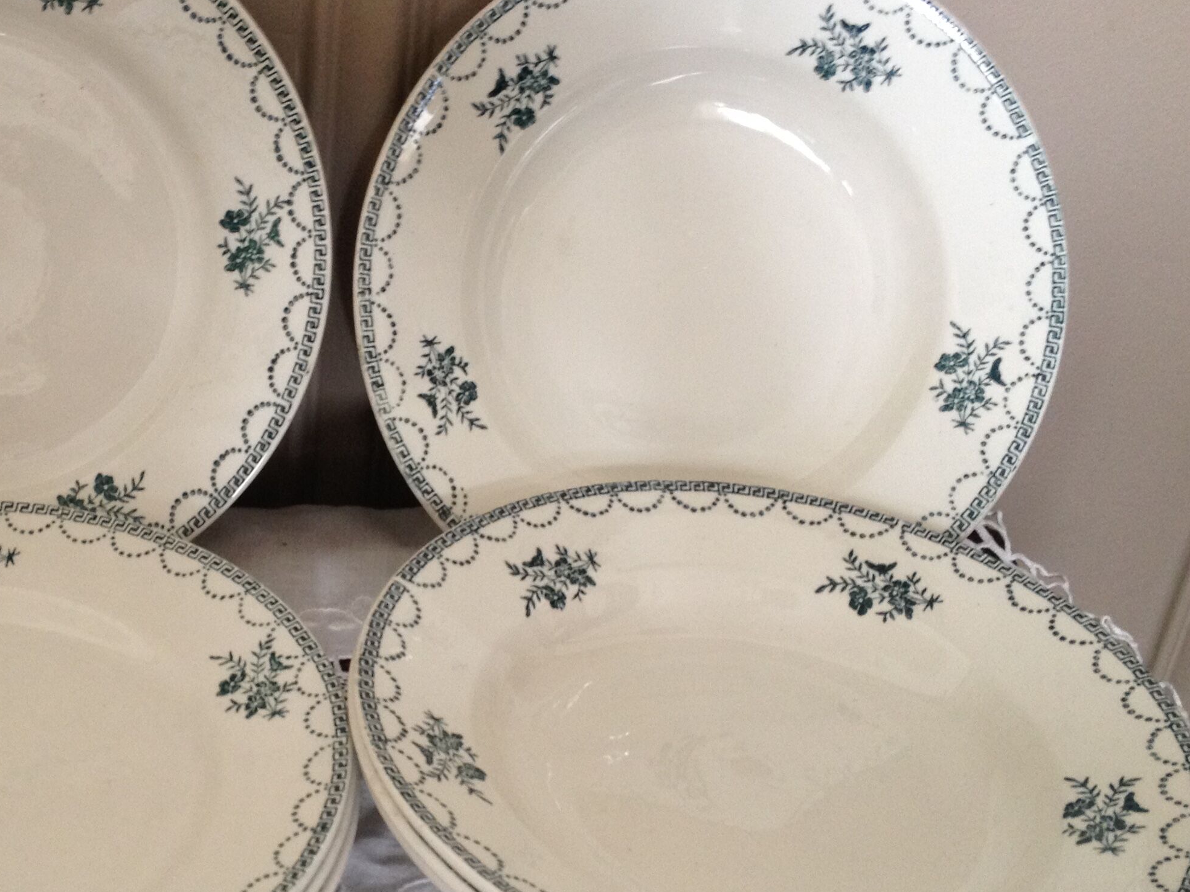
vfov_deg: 25.2
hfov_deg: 32.9
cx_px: 369
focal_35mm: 58
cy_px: 523
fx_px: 1994
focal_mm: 4.28
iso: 100
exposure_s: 1/20
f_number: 2.4
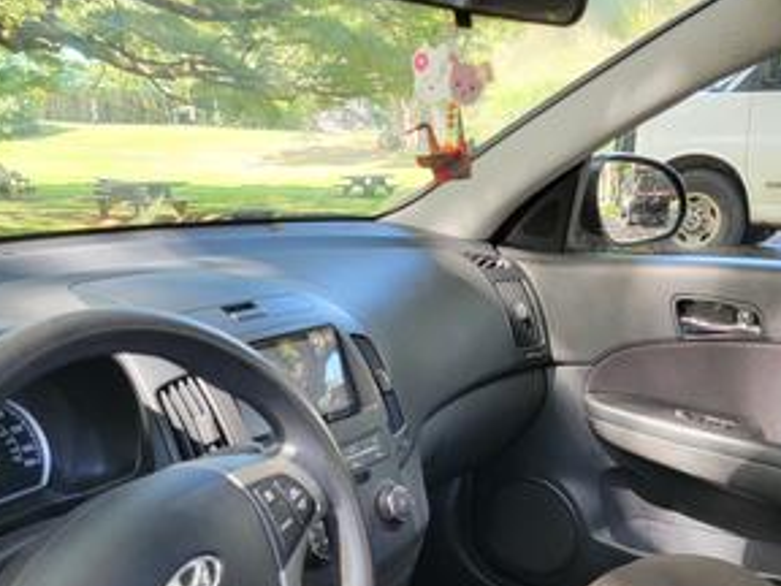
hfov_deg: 44.7
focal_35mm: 42
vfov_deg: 33.1
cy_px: 491
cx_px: 447
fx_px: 948
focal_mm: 6.7
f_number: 1.8
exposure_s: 1/120
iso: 250
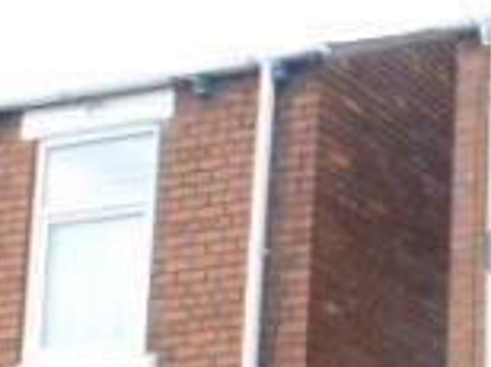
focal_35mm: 91
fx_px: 1289
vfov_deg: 15.2
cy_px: 512
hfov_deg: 17.5
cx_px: 878
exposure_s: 1/160
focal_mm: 4.3
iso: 100
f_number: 4
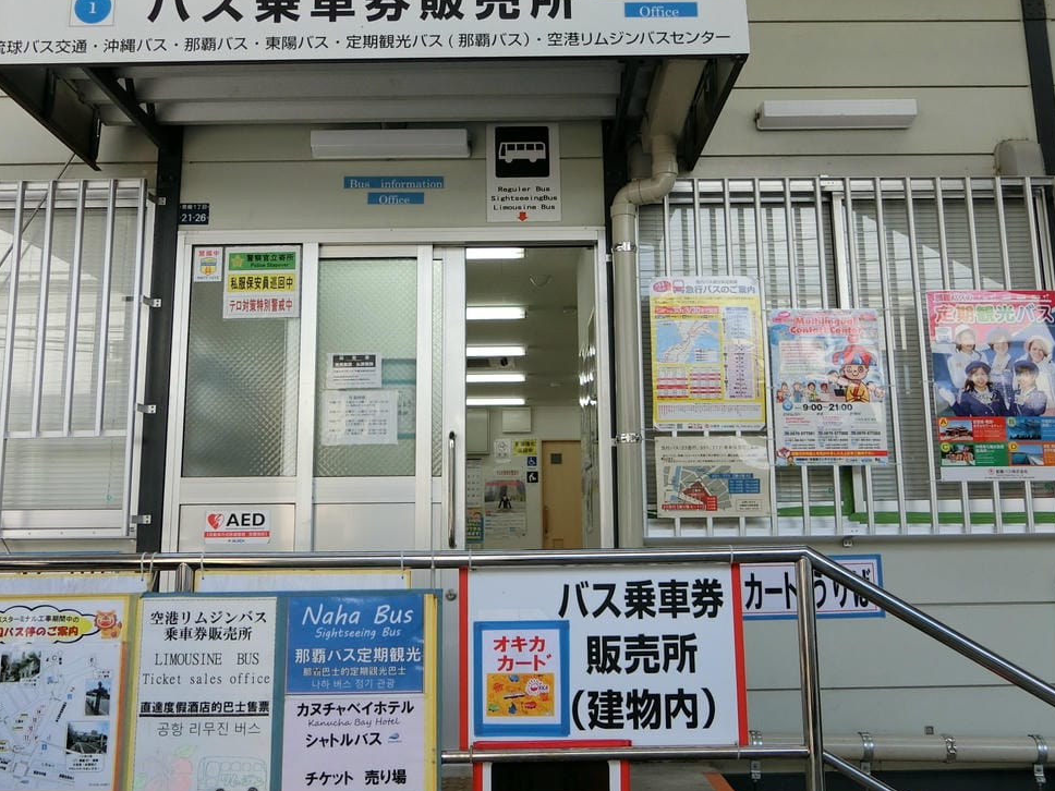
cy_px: 355
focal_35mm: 31
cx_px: 529
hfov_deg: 58.4
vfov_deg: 45.4
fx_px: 945
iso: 80
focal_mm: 5.4
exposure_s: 1/320
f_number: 2.8
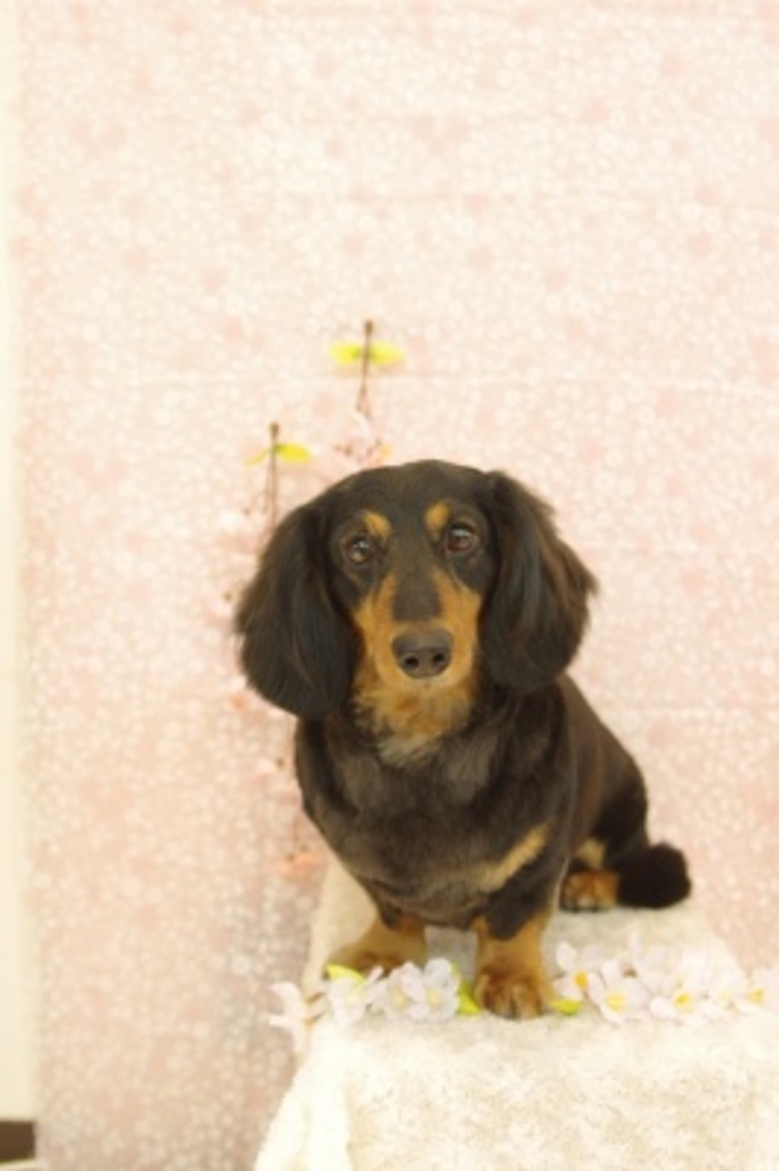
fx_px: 1366
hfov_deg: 31.8
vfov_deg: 46.4
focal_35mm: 42
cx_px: 390
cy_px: 586
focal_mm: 28
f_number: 2.8
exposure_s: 1/100
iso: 1250
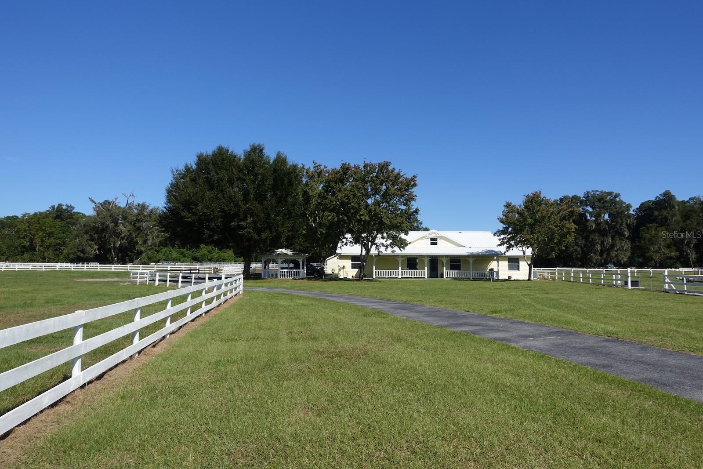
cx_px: 352
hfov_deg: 73.7
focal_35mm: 24
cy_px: 234
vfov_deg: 53.1
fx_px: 469
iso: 125
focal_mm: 8.8
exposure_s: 1/640
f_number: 5.6
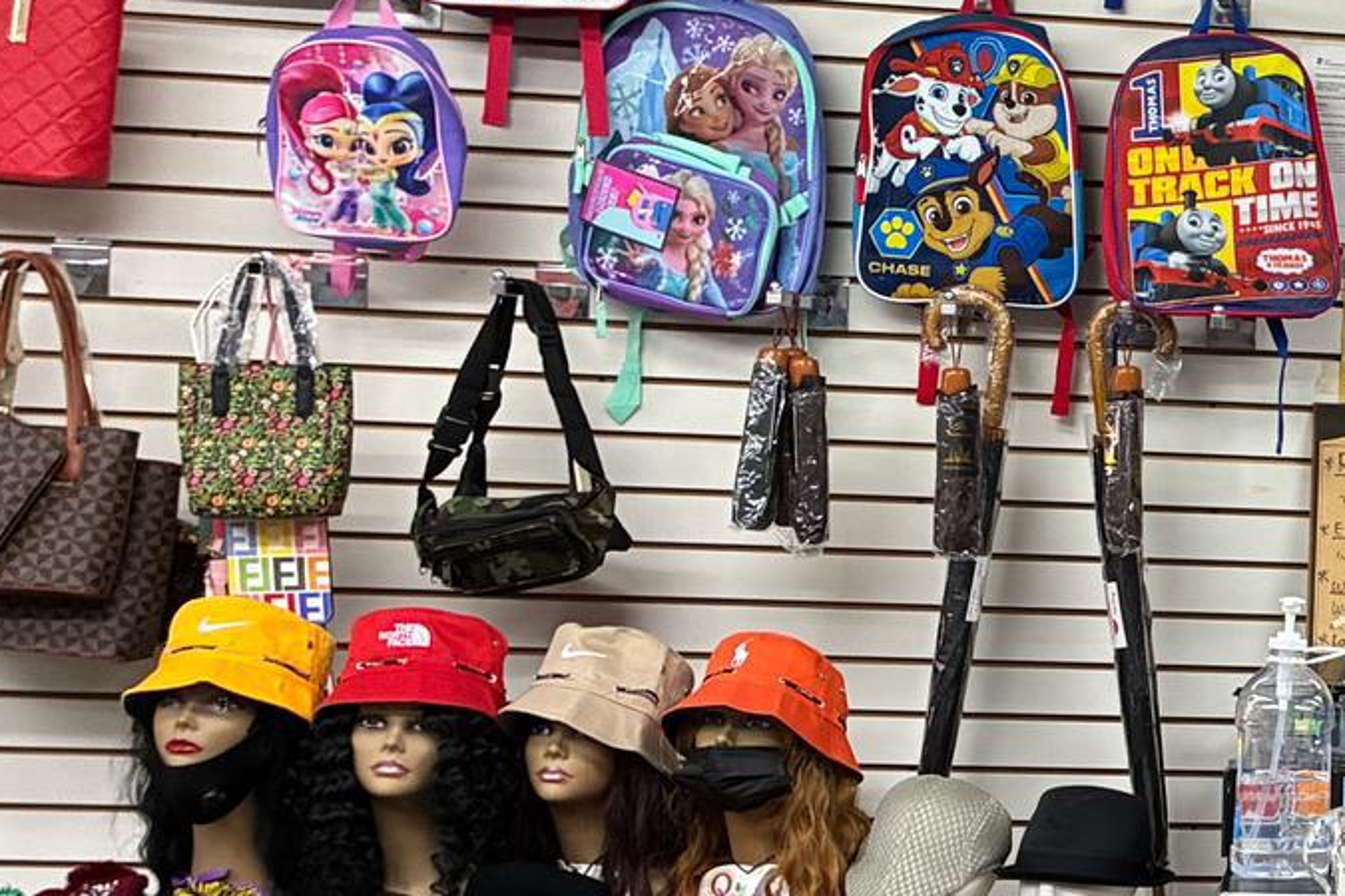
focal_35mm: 82
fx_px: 3063
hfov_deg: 21.1
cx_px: 1997
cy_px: 609
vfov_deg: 16.6
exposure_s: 1/60
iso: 100
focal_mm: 4.2
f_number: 1.64
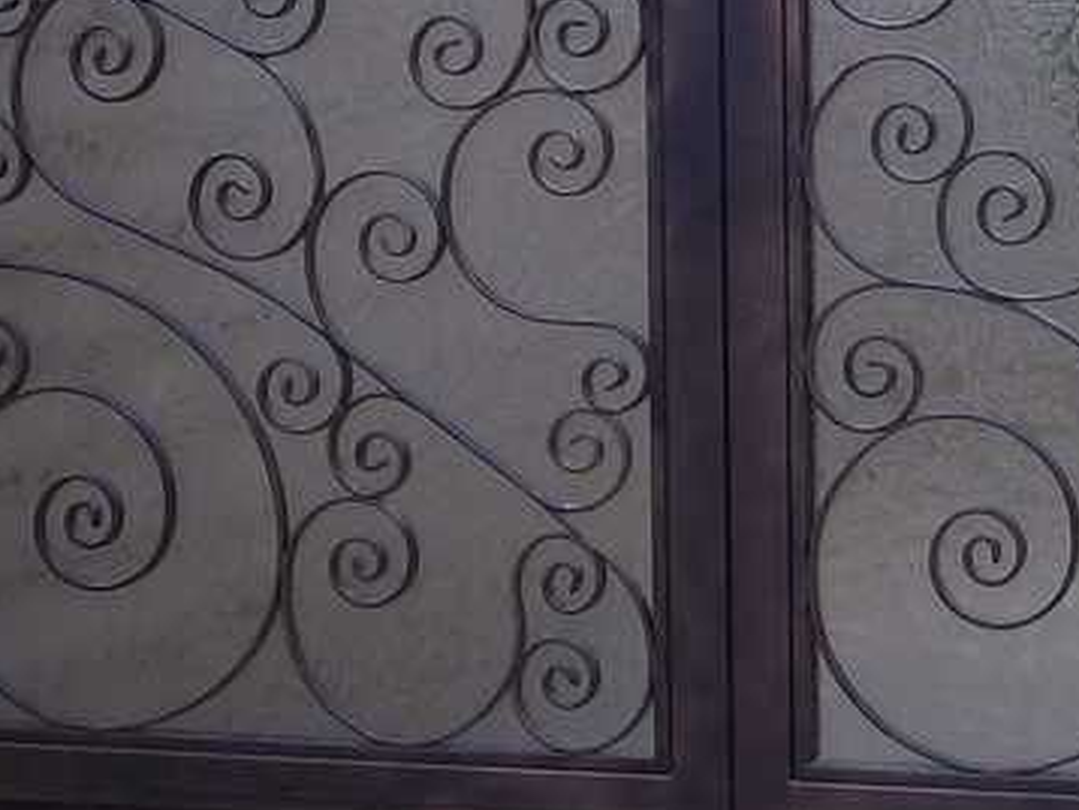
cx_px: 1204
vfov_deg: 11.0
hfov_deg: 14.4
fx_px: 4180
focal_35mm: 134
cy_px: 142
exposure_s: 1/320
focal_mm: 6.5
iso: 80
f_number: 3.1
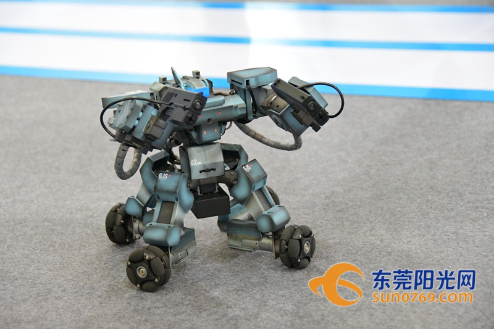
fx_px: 1543
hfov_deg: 18.2
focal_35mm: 112
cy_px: 164
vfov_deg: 12.2
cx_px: 247
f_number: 5
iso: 6400
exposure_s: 1/125
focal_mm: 75
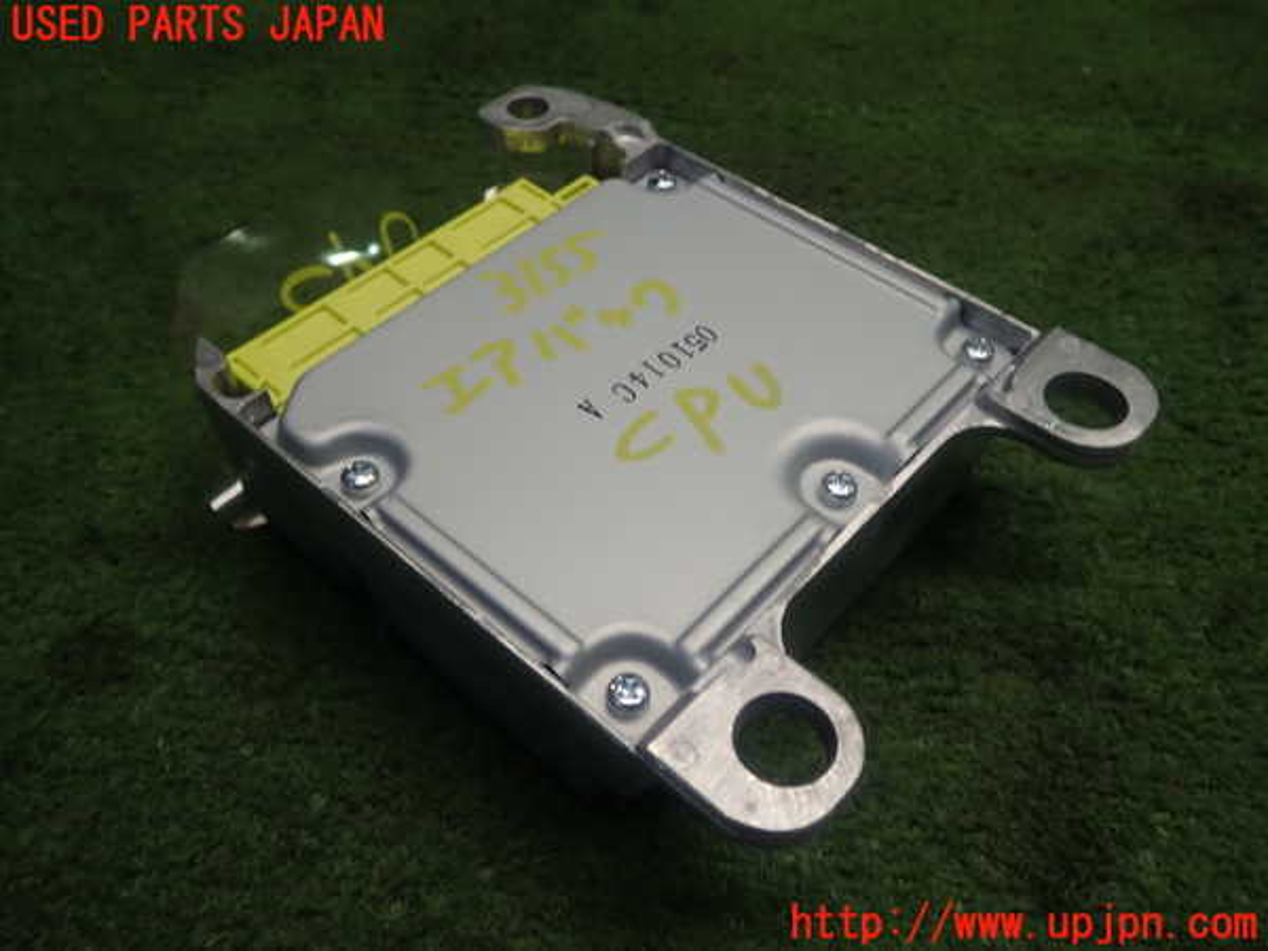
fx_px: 1099
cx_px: 634
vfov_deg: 46.8
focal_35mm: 30
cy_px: 476
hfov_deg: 60.0
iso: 100
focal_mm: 5.4
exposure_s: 1/80
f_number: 2.3
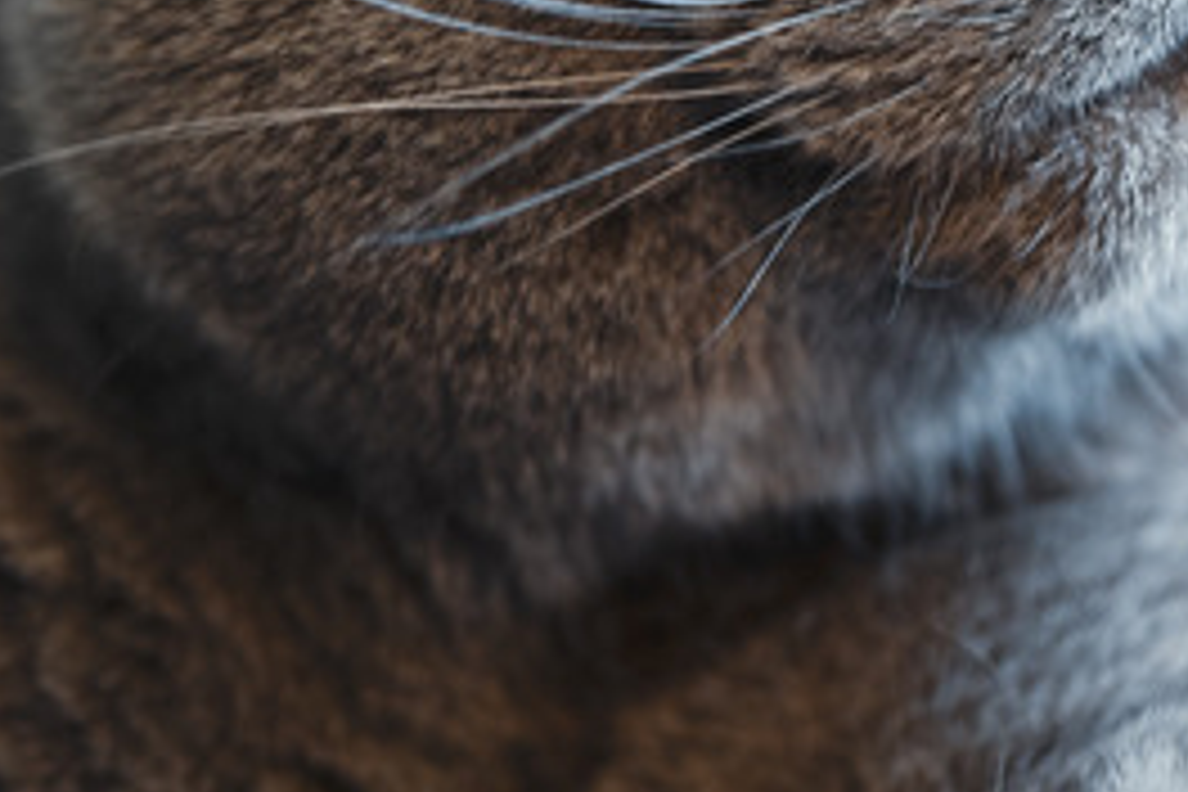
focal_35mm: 266
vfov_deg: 5.2
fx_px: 8777
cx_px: 1350
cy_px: 126
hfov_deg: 7.7
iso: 320
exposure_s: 1/15
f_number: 2.8
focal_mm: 90
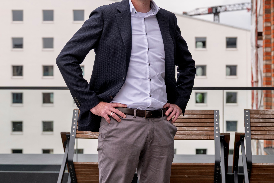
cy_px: 56
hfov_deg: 22.1
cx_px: 129
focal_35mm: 92
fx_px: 700
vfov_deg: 14.8
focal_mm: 59
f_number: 5
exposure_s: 1/125
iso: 100
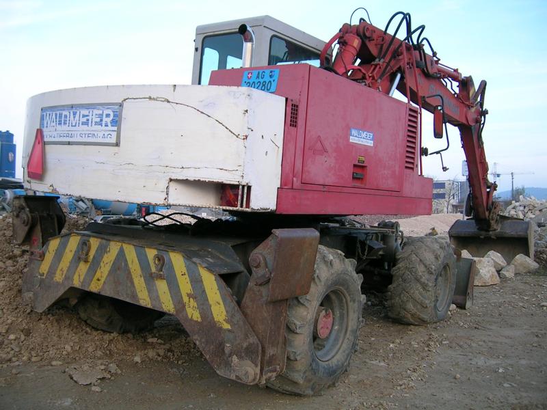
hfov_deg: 52.6
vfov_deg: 40.7
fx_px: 553
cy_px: 205
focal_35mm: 35
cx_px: 274
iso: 50
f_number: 2.8
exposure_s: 1/135
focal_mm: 5.4
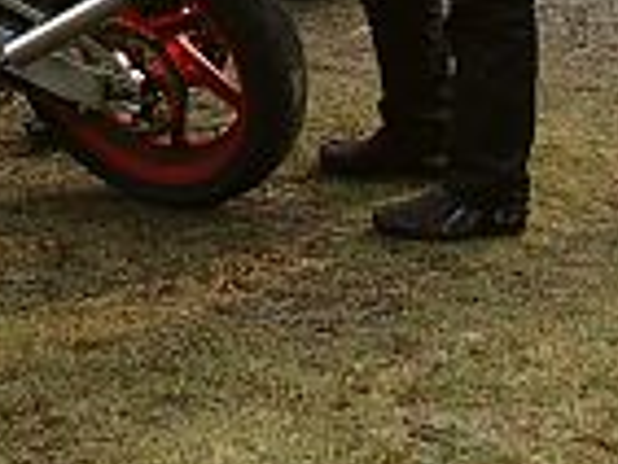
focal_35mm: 127
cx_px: 281
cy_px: -517
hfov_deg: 15.5
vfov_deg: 10.6
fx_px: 2269
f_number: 4
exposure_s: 1/125
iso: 50
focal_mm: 7.2
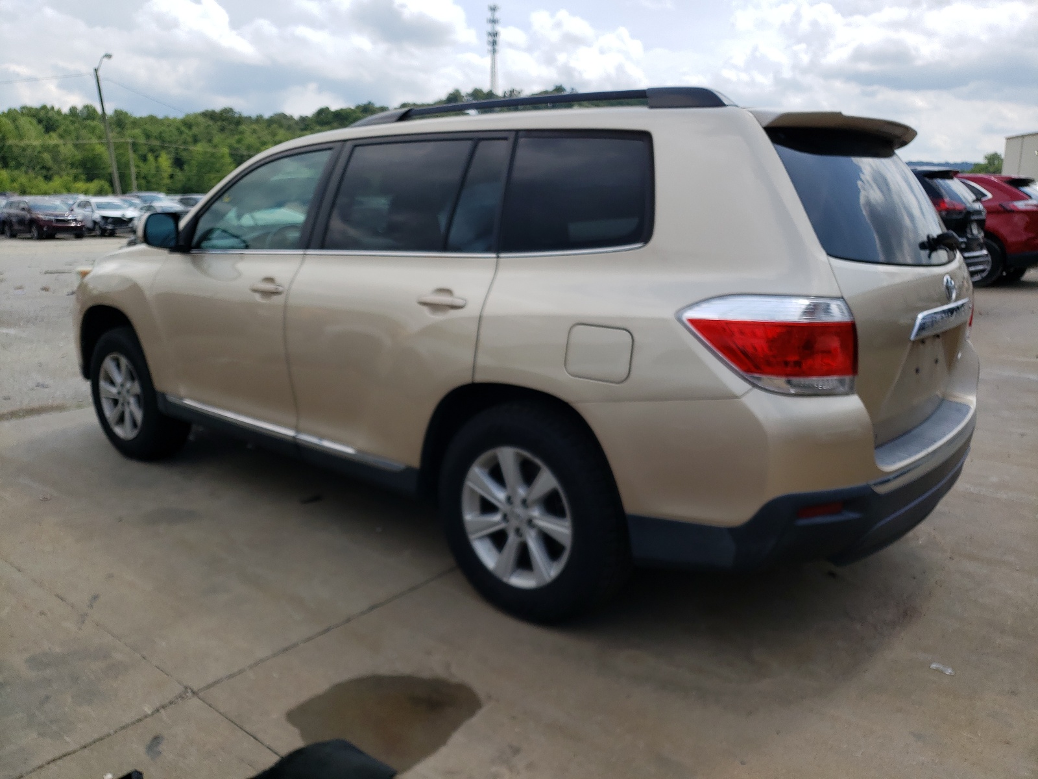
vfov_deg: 53.1
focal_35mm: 26
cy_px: 390
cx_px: 519
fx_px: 780
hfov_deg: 67.3
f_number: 1.5
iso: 50
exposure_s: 1/3333
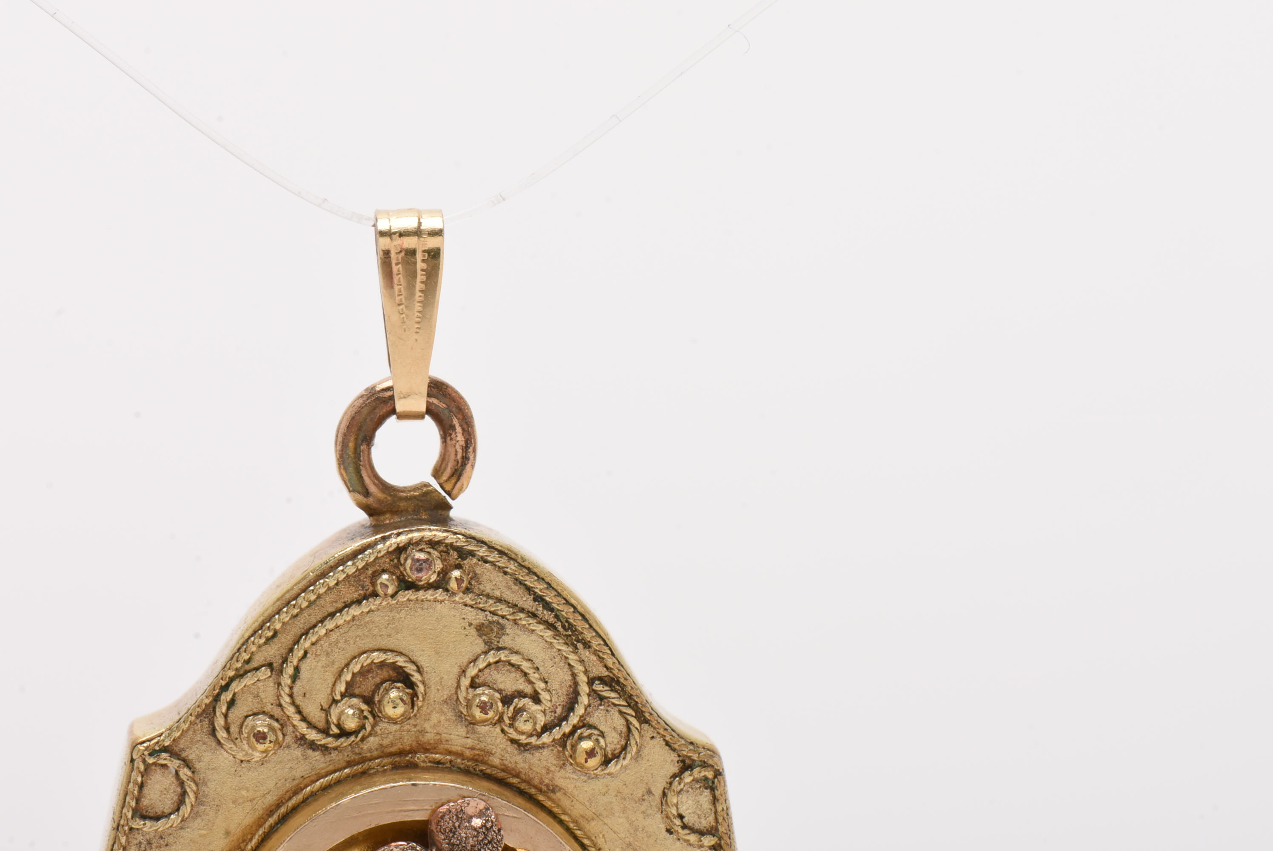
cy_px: 426
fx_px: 4512
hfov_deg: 16.1
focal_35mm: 128
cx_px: 636
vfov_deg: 10.8
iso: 100
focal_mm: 85
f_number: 20
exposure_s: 1/125
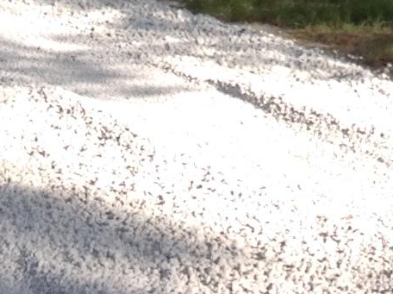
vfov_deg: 7.1
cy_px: -372
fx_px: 2257
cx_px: 527
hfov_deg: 9.7
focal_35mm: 199
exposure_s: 1/1008
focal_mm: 4.28
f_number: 2.4
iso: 50
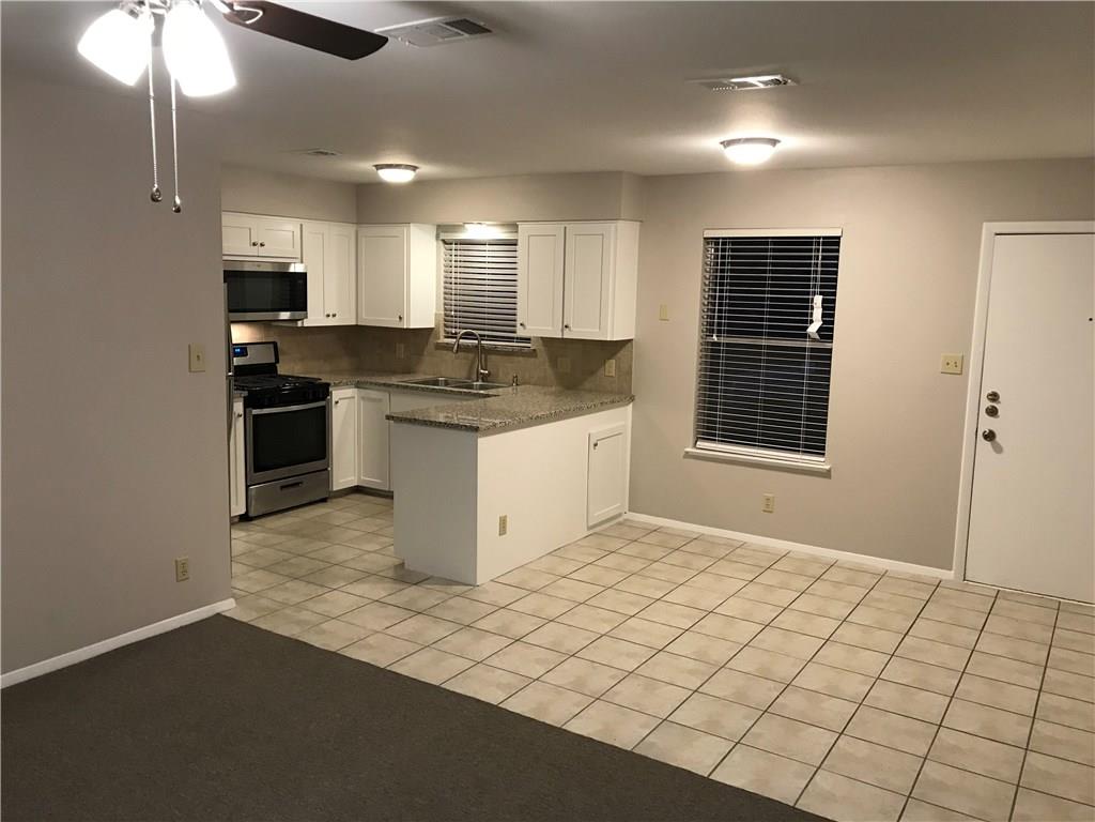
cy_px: 411
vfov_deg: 49.7
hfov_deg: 63.4
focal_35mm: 28
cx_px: 548
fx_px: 886
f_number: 1.8
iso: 50
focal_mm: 3.99
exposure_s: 1/15
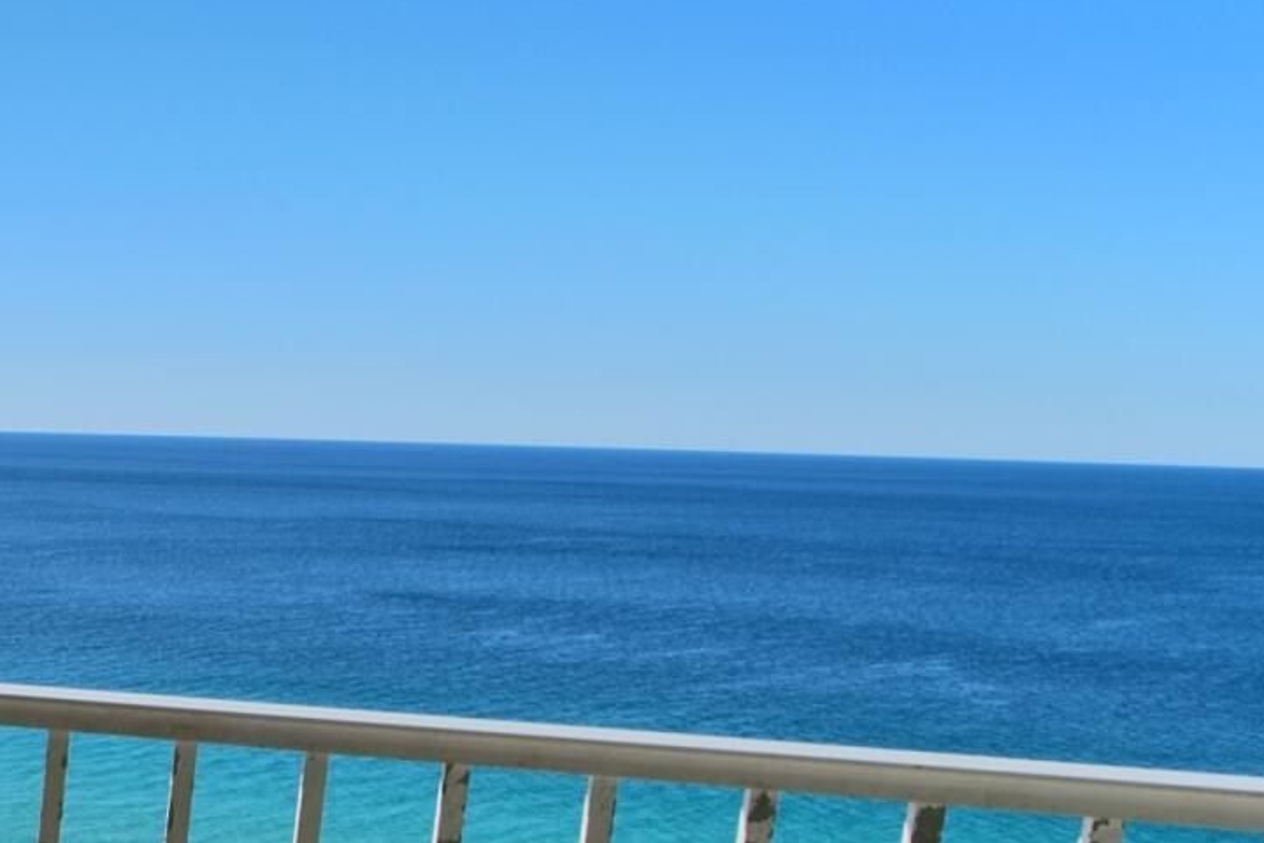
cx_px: -880
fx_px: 1755
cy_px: 706
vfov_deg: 26.4
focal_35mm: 50
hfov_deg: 24.1
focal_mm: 12
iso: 100
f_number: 8
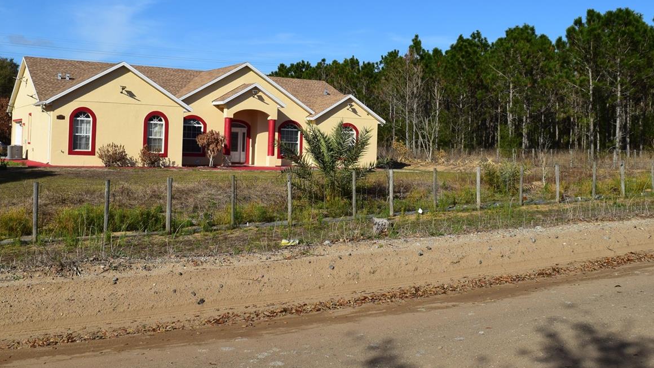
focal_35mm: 39
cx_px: 284
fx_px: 676
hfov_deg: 51.5
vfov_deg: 30.2
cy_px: 125
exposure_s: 1/500
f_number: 11
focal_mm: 18
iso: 220
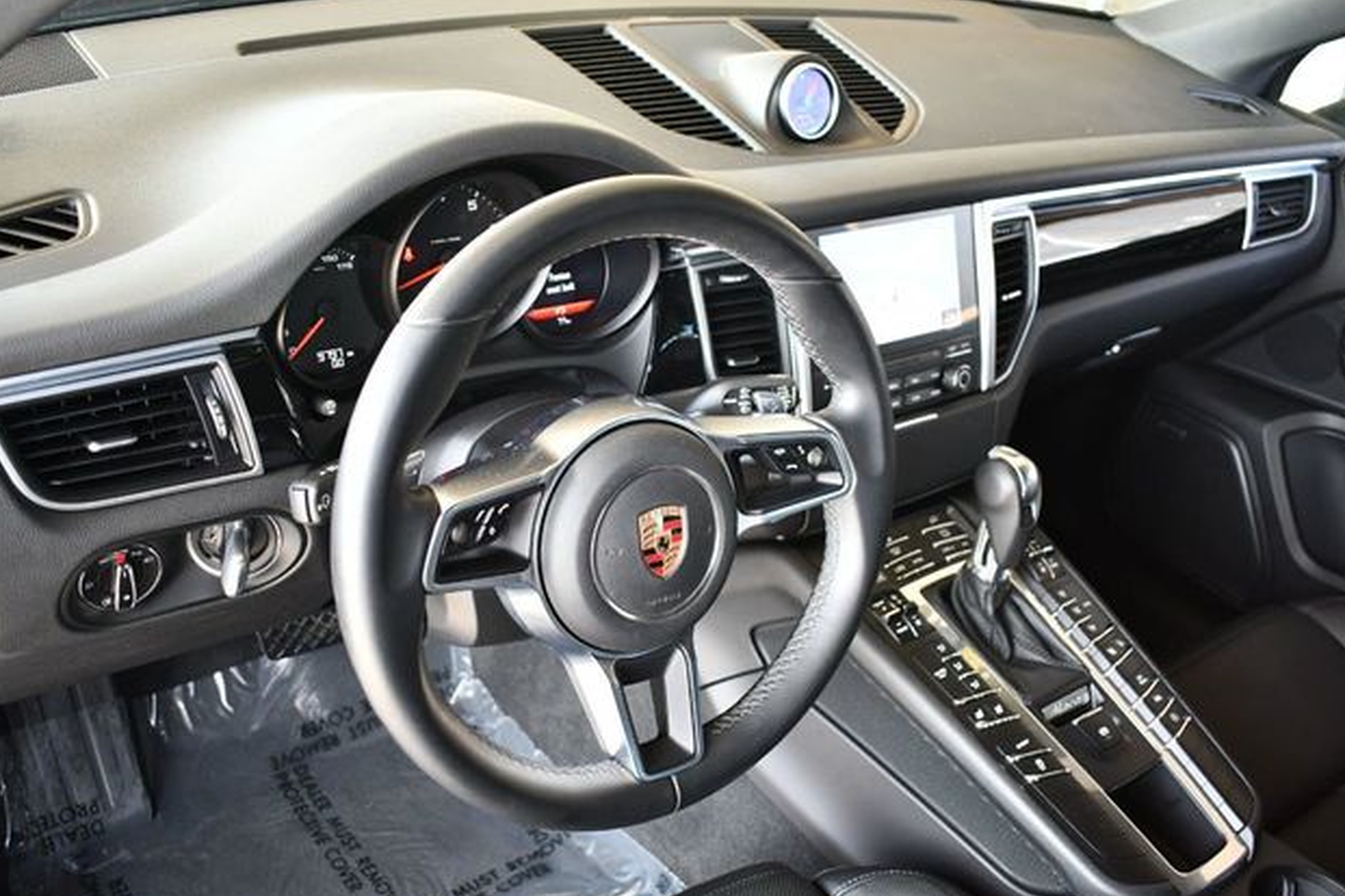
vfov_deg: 38.9
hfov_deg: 55.8
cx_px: 684
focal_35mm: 34
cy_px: 452
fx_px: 1270
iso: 1400
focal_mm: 22
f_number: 3.8
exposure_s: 1/125
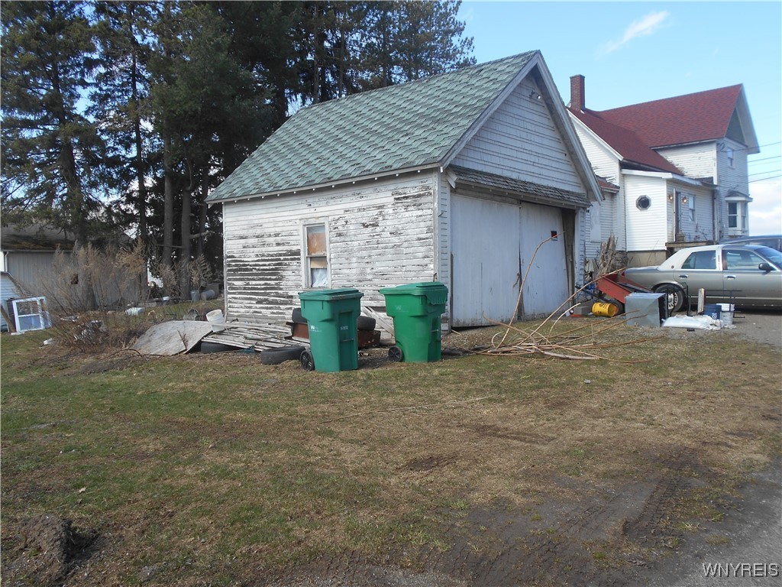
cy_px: 294
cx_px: 391
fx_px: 678
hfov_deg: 60.0
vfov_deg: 46.8
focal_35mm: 30
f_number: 3.4
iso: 80
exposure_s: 1/400
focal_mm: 5.1
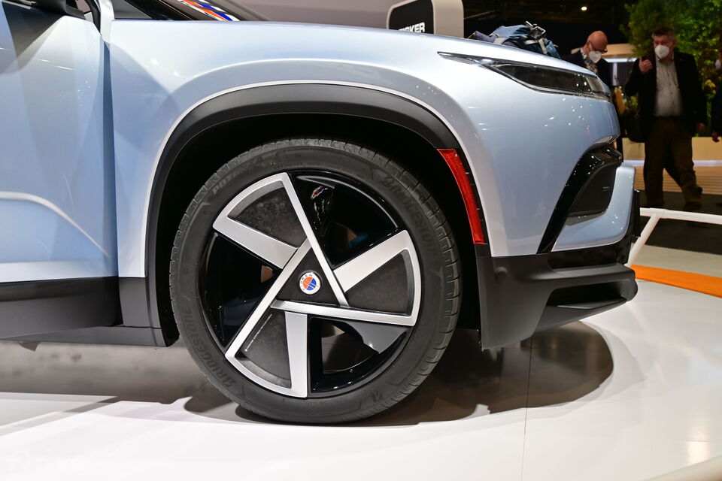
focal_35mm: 45
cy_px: 240
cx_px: 361
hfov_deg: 43.6
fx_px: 902
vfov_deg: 29.9
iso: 250
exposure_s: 1/100
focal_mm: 30
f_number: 4.8
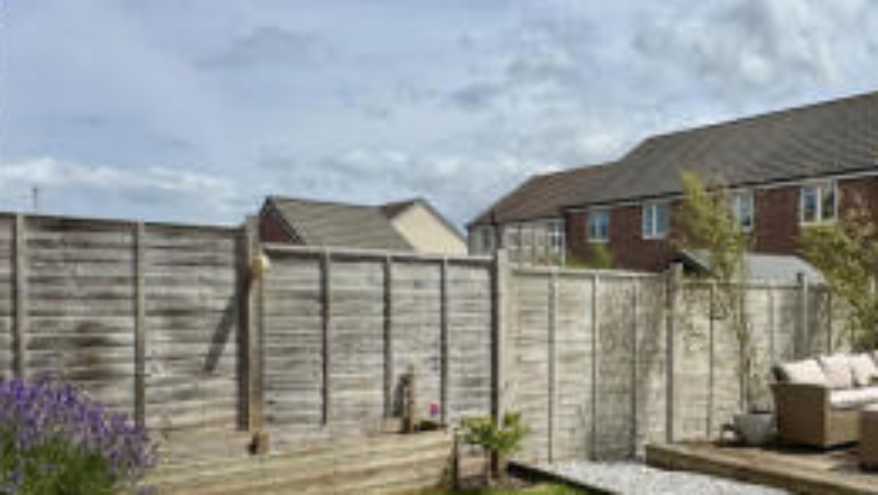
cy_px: 332
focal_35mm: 34
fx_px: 792
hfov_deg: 55.7
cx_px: 641
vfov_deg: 34.4
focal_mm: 2.22
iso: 40
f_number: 2.2
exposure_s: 1/3247
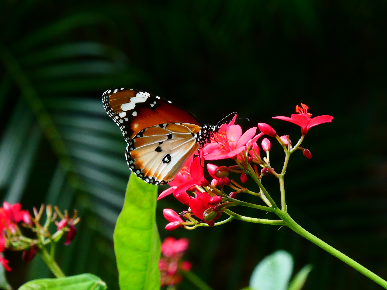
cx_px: 194
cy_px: 145
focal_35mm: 231
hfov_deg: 8.6
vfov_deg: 6.4
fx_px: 2583
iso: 160
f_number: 5.6
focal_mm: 41.4
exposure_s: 1/80
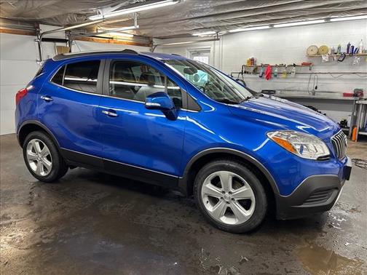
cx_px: 184
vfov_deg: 53.1
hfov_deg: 67.3
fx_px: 276
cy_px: 138
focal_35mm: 26
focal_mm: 5.96
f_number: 1.6
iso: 80
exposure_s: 1/60
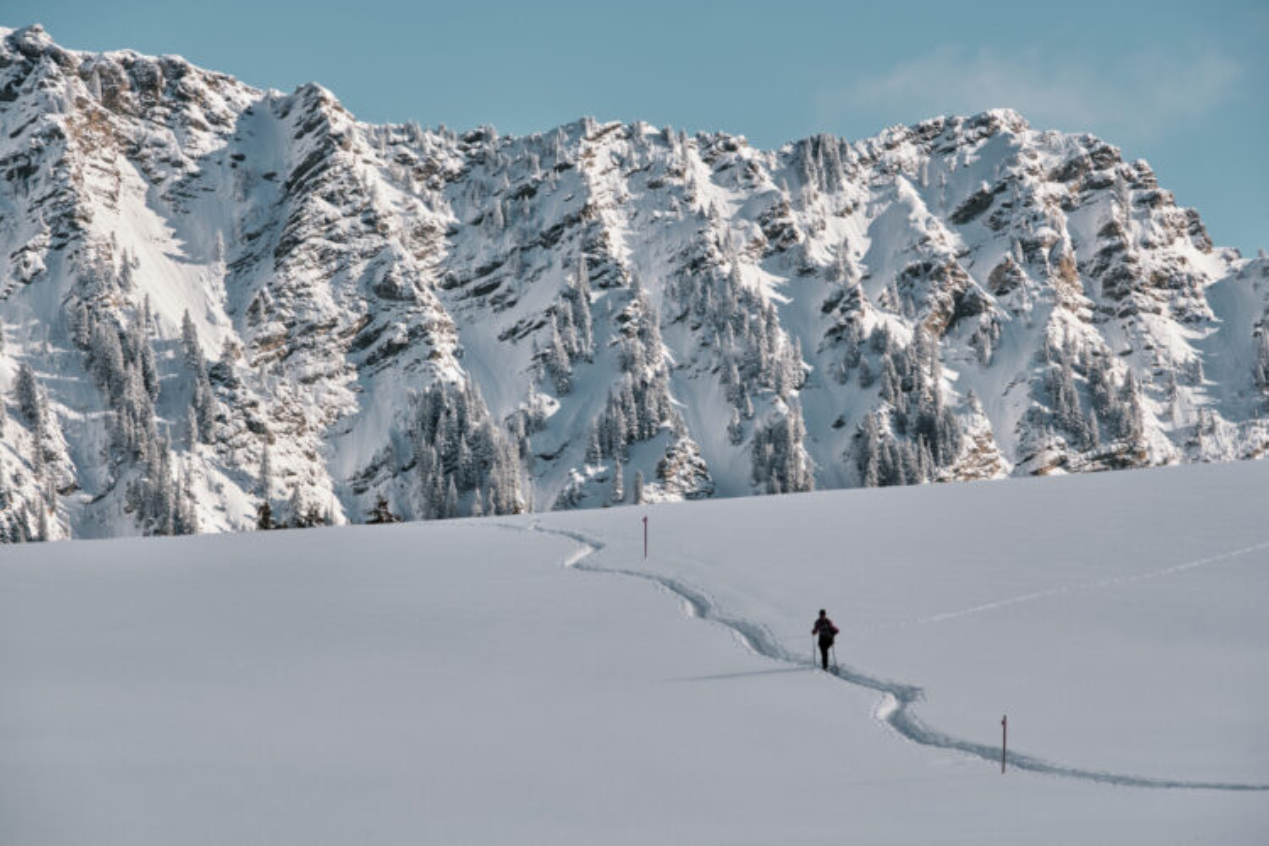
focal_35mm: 210
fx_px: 7402
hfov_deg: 9.8
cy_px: 423
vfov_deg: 6.5
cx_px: 634
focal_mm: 140
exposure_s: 1/280
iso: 160
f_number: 8
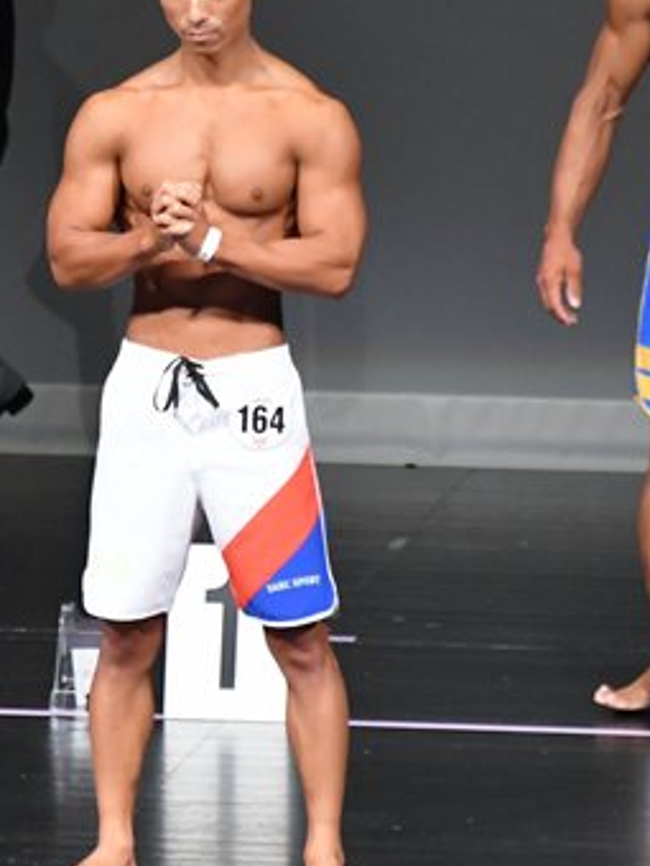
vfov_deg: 2.6
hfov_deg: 2.0
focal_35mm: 755
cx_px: -14
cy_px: 392
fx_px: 18903
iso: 5000
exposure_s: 1/400
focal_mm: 230
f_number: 5.6
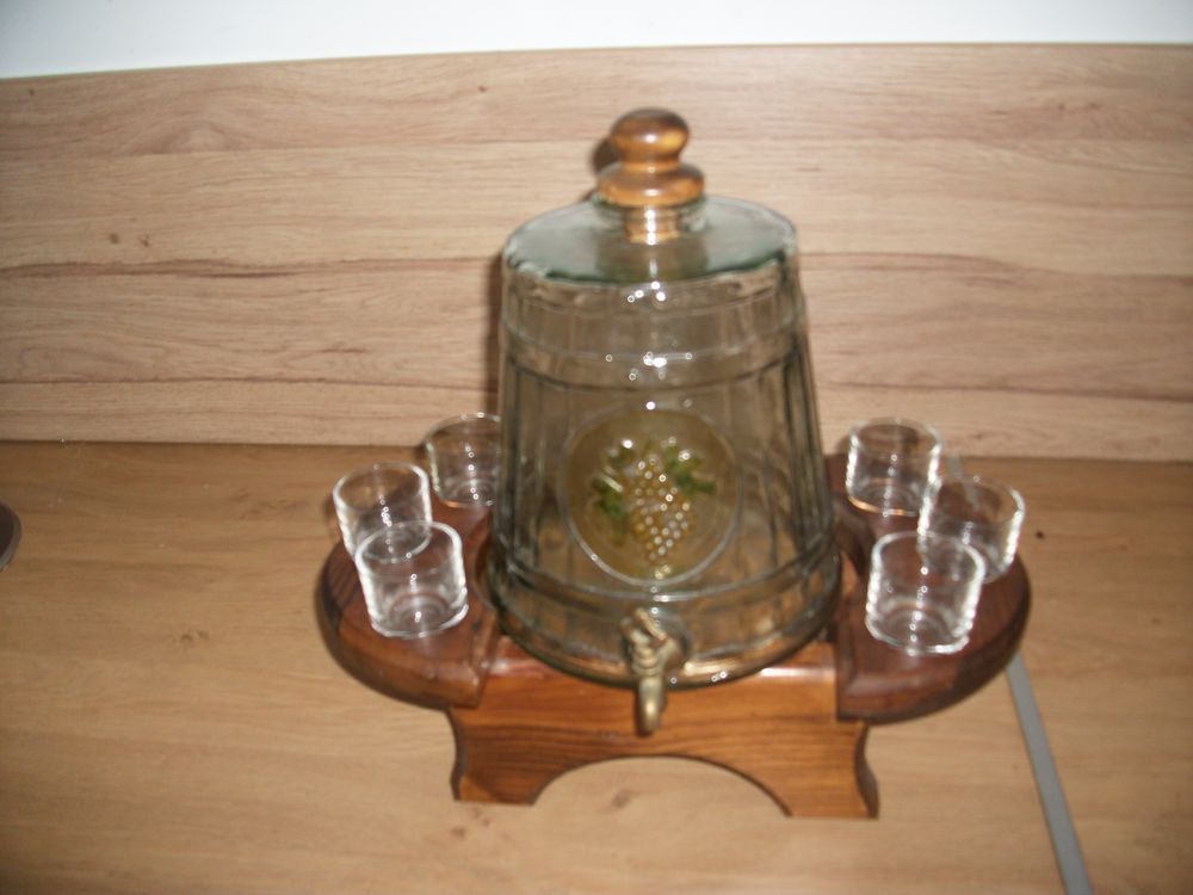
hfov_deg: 58.4
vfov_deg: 45.4
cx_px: 596
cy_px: 448
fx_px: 1068
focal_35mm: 31
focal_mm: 5.7
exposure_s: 1/40
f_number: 2.9
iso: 125
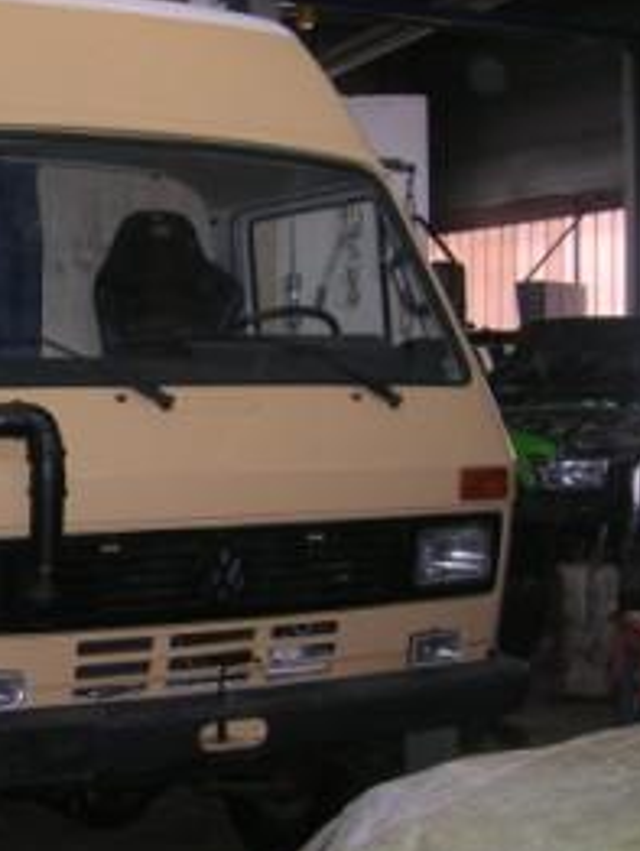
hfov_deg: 24.0
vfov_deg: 33.2
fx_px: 1427
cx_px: -16
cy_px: 453
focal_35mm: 58
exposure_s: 1/60.1
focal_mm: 5.7
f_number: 2.9
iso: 84
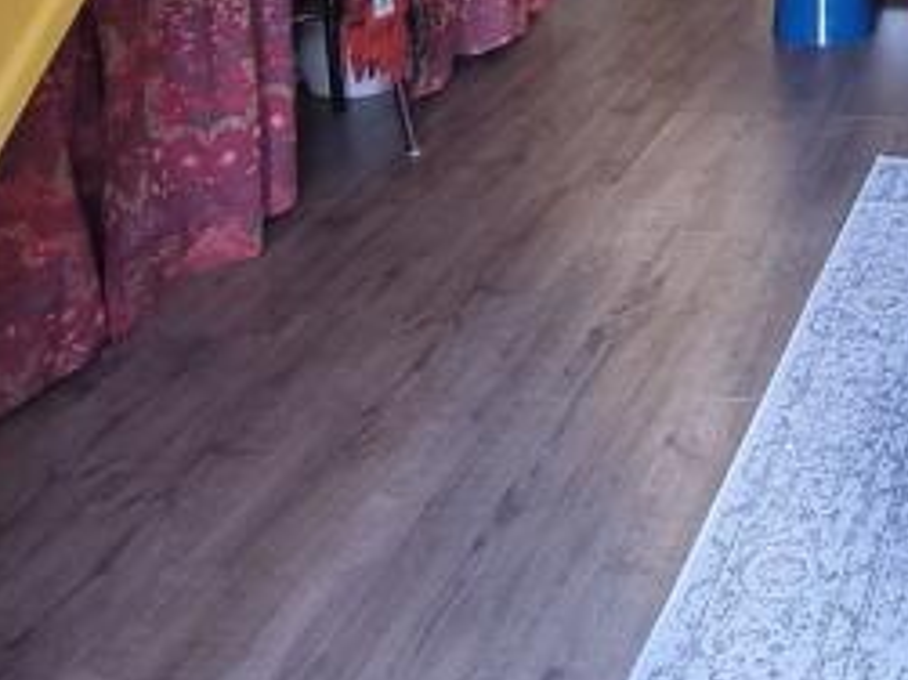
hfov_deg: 31.1
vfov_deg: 22.8
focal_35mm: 53
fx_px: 1390
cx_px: 1056
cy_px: -322
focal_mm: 2.2
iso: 320
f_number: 2.2
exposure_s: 1/33
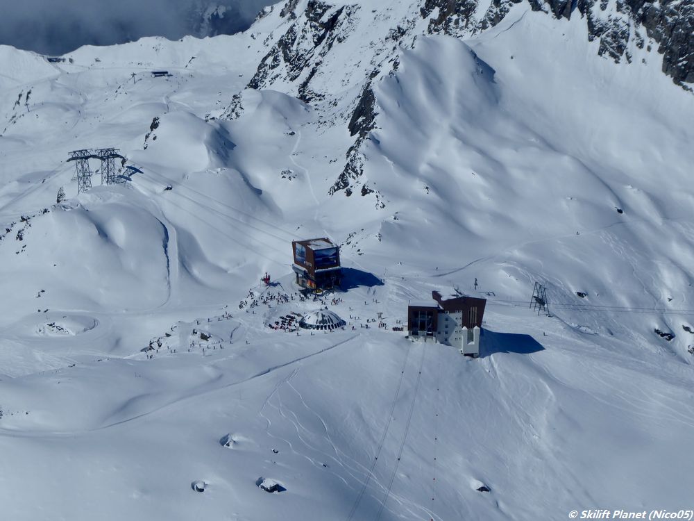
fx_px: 3188
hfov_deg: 12.4
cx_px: 347
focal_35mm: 159
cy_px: 260
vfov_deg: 9.3
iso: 80
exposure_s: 1/2000
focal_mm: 25.6
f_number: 7.1
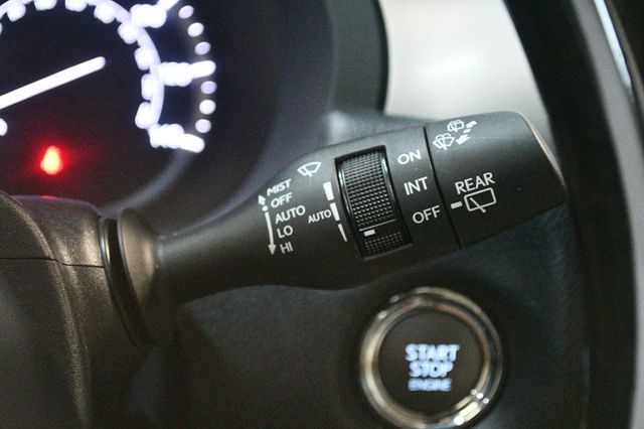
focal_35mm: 72
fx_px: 1287
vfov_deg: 18.9
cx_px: 322
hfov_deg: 28.1
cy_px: 214
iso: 12800
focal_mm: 48
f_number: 5.3
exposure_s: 1/30
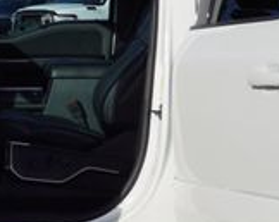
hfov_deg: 13.1
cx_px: -33
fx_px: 1195
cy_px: 145
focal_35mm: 145
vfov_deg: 10.6
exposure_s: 1/200
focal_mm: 26
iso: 100
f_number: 11
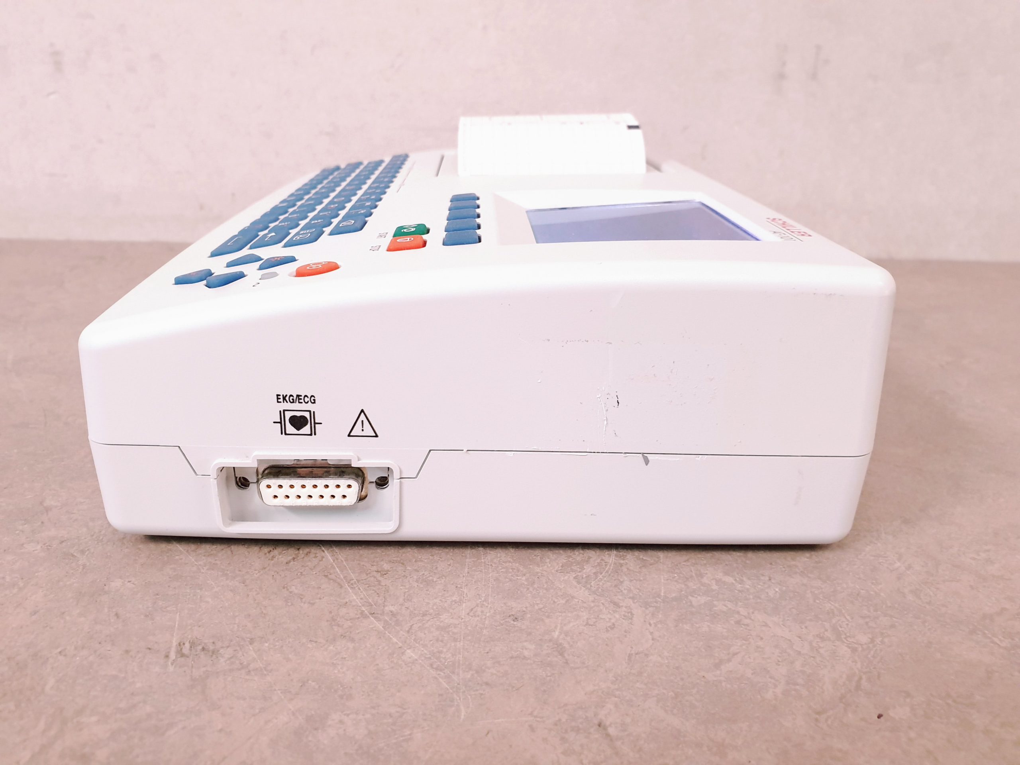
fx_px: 766
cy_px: 382
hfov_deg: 67.3
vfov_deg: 53.1
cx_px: 510
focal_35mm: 26
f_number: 2.4
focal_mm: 4.3
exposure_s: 1/50
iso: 400
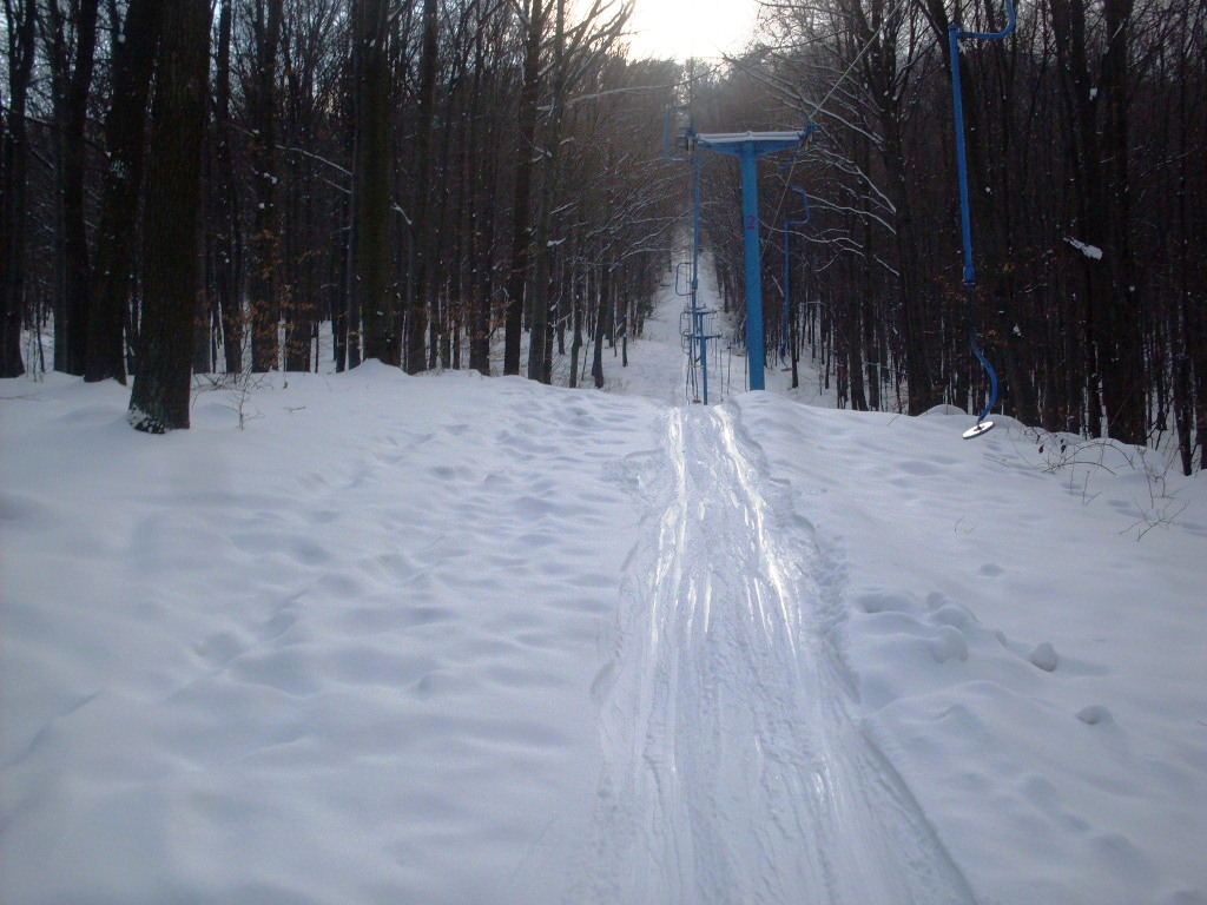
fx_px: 1325
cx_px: 604
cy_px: 452
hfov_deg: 49.0
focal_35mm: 38
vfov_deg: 37.7
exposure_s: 1/180
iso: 80
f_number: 8.4
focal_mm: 6.3
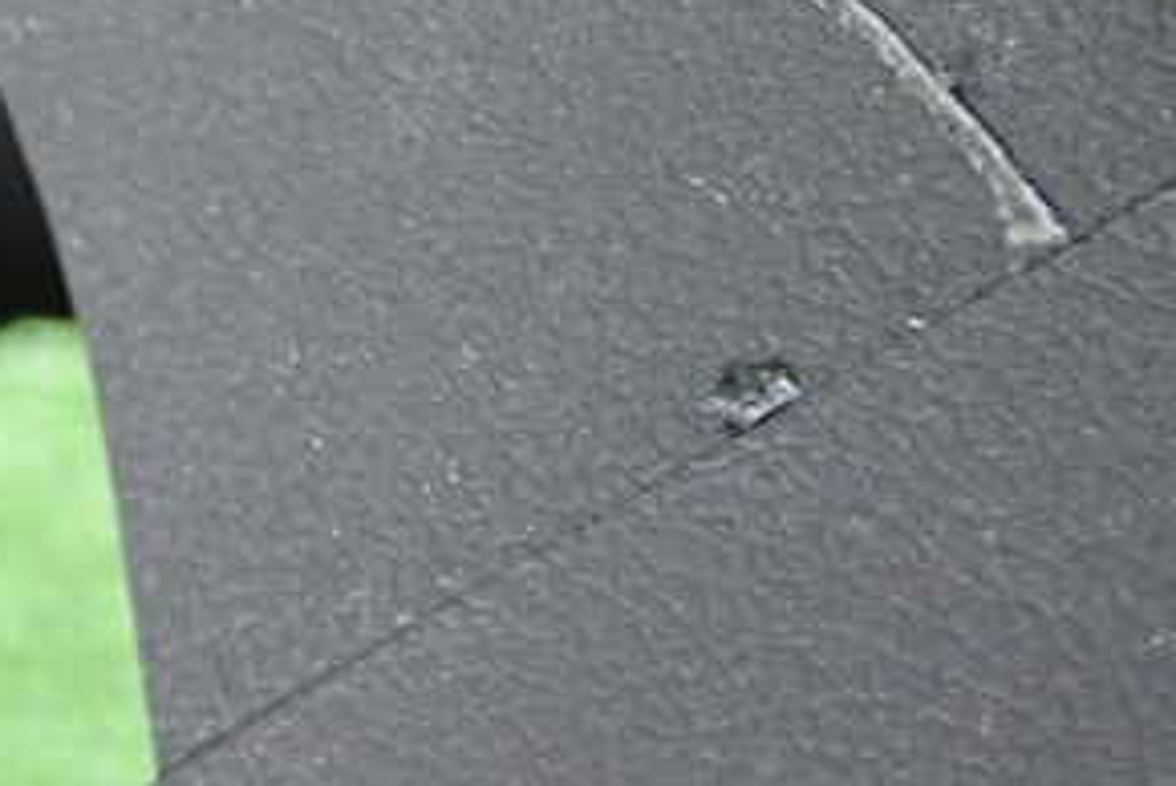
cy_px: -16
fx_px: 3303
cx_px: 479
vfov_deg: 13.4
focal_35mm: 101
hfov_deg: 20.2
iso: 800
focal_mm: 8.4
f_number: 3.1
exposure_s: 1/25
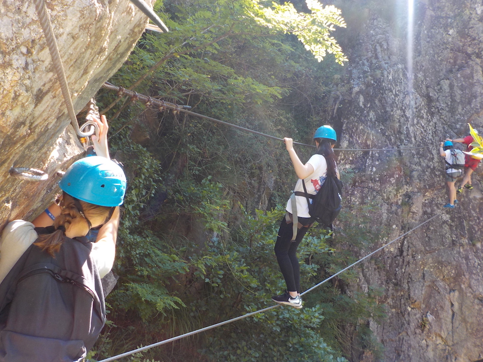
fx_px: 419
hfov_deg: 60.0
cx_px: 242
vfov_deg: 46.8
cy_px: 181
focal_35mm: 30
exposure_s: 1/100
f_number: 3.3
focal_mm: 4.1
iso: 125
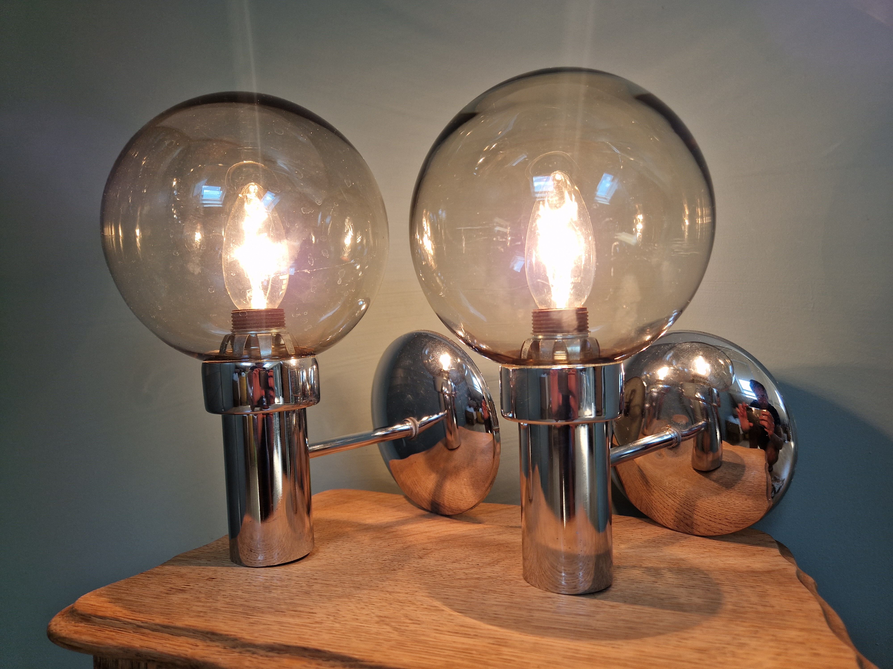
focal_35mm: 23
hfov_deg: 73.9
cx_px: 446
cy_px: 334
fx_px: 593
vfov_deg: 58.9
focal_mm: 5.4
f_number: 1.8
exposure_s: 1/100
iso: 50
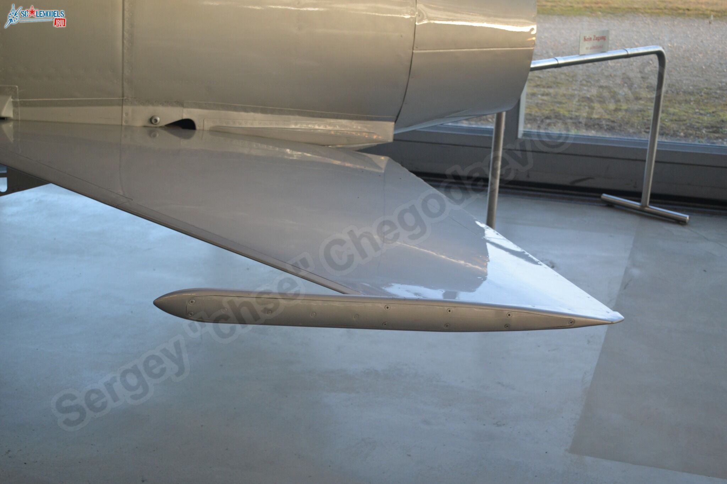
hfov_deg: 41.1
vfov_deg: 28.1
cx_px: 364
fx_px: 969
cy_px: 242
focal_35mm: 48
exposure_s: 1/30
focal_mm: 32
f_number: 4.8
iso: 400
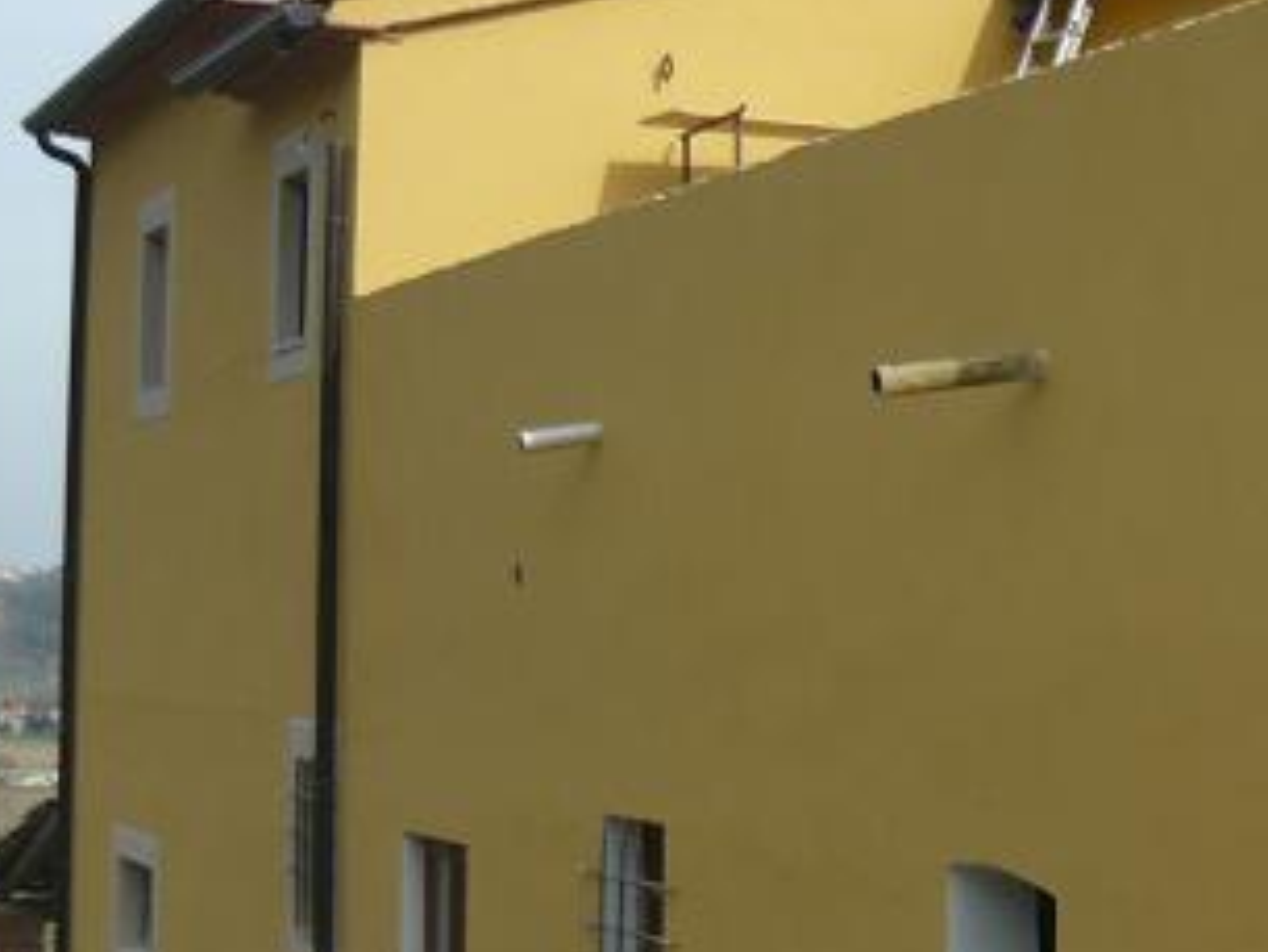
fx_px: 3042
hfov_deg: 22.6
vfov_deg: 17.7
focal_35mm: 83
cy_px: 649
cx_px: 1268
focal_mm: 5.5
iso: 100
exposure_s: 1/160
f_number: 8
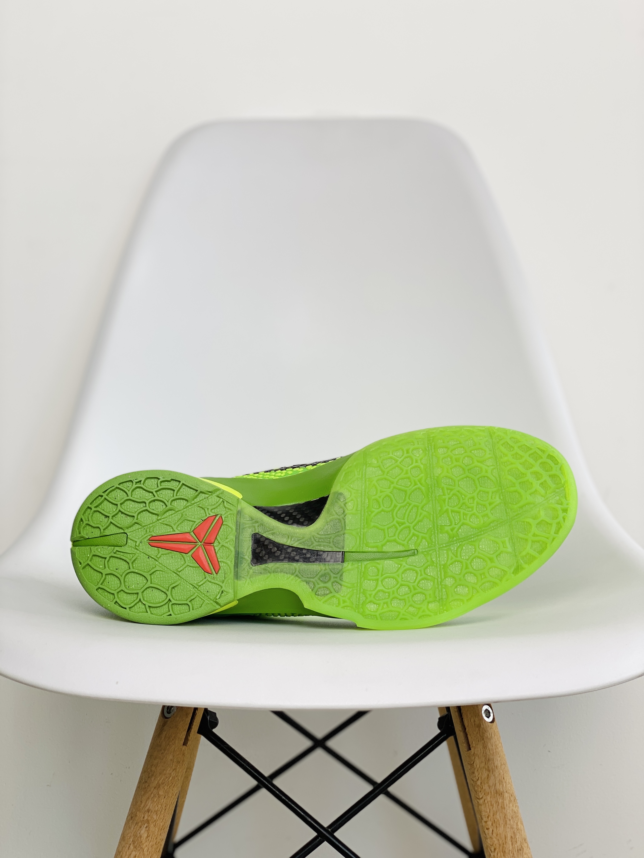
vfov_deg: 36.8
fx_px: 1290
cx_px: 322
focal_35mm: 52
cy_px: 429
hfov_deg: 28.0
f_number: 2
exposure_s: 1/123
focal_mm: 6
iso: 20
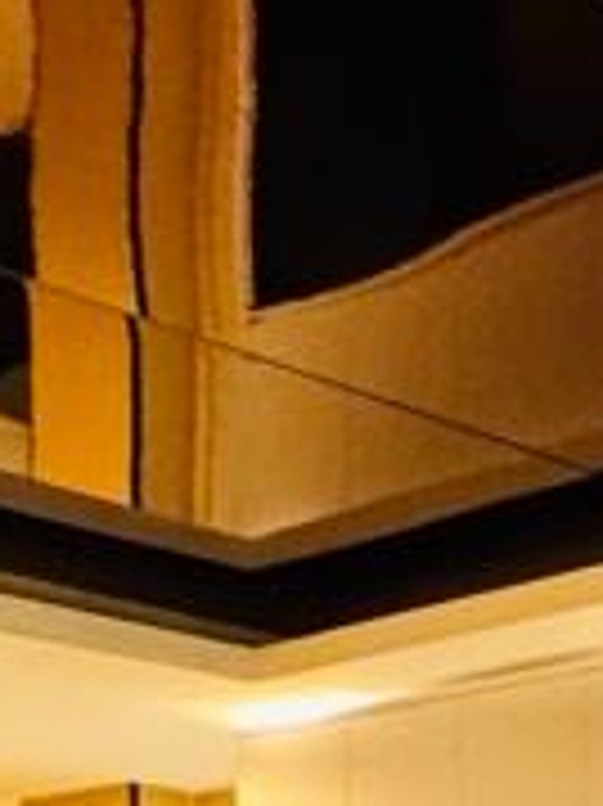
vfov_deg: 20.8
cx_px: 1598
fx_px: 1860
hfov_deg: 12.5
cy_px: 1207
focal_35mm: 80
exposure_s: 1/60
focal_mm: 2.22
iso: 500
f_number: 2.2
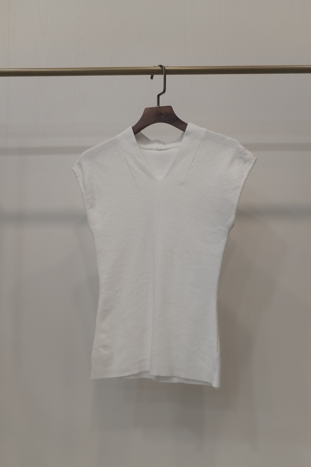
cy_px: 247
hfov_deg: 41.1
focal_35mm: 32
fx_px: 415
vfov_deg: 58.7
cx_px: 160
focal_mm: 4.75
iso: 175
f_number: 1.8
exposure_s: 1/60
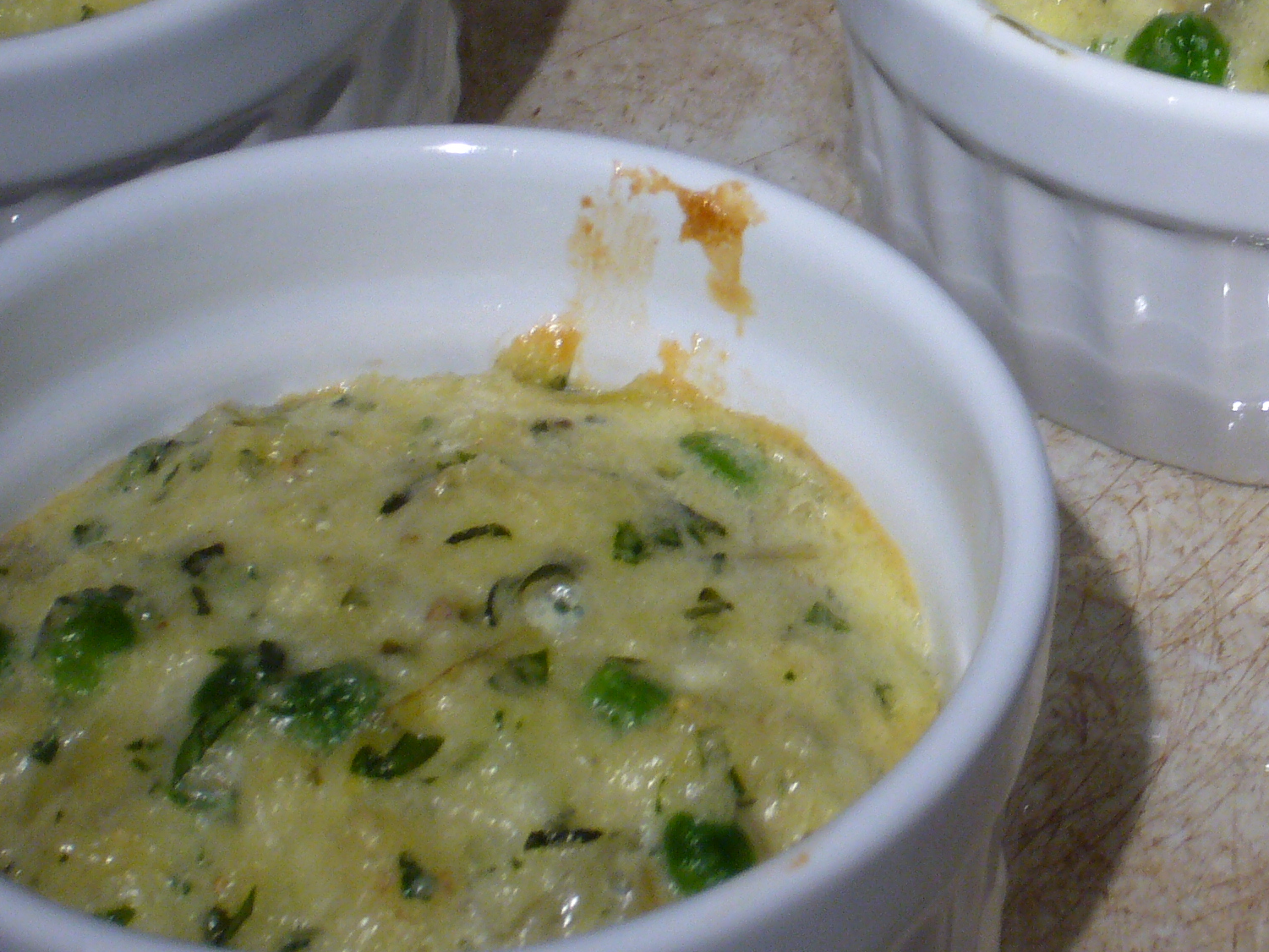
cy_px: 393
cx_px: 976
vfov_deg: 8.2
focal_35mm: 182
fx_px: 6673
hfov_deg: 10.8
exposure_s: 1/15
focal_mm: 16.1
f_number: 4.8
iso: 160
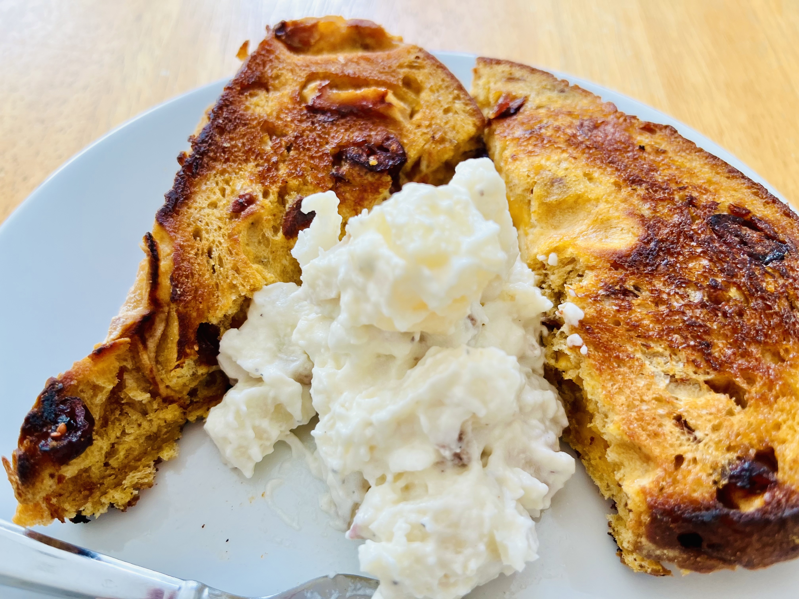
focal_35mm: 26
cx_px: 400
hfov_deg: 67.3
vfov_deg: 53.1
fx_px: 600
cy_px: 300
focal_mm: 5.1
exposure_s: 1/121
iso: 64
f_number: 1.6
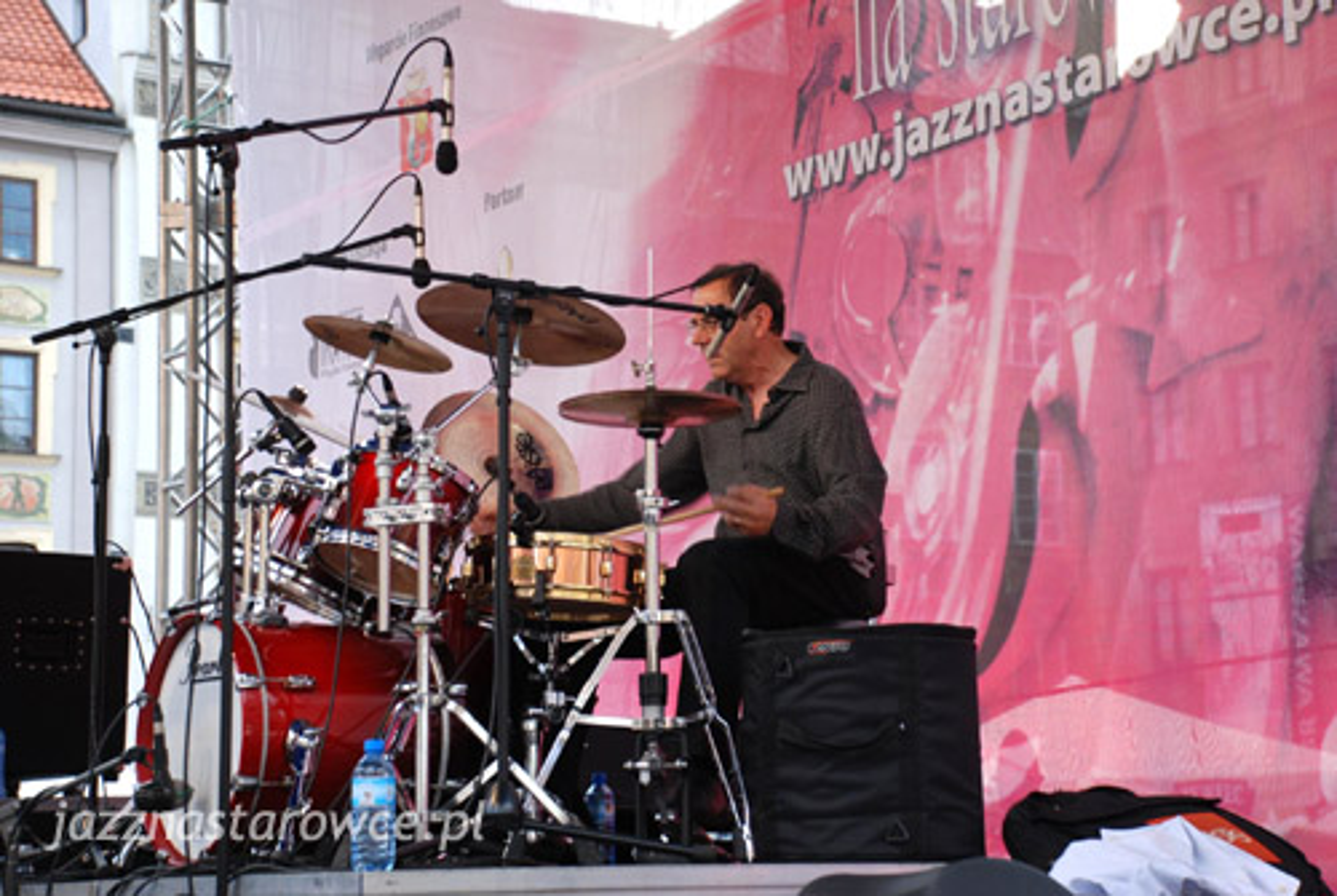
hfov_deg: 26.0
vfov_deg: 17.6
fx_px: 2901
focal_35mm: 78
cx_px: 668
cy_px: 448
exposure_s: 1/30
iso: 220
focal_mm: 52
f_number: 5
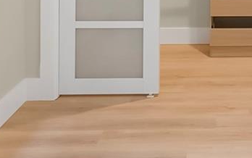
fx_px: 495
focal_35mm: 72
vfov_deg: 16.5
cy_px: -82
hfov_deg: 26.8
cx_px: 259
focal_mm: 12
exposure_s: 1/80
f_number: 8
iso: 640
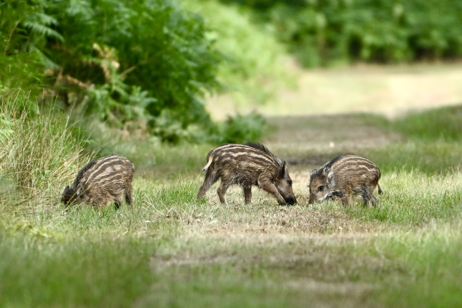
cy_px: 154
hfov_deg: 3.4
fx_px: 7699
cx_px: 231
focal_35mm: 600
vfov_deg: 2.3
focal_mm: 600
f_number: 6.3
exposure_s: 1/1000
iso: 2000
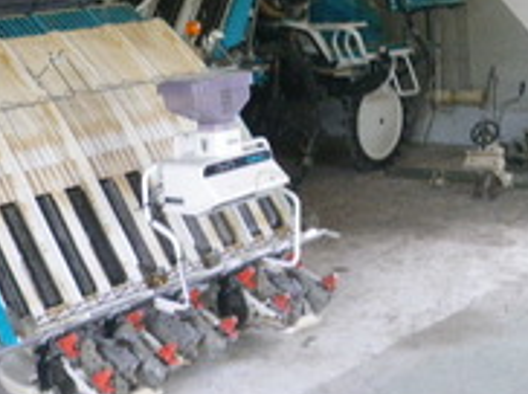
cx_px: 104
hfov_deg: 24.9
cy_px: -19
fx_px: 1173
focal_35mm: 77
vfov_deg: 18.5
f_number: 3.5
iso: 200
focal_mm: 5
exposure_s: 1/50
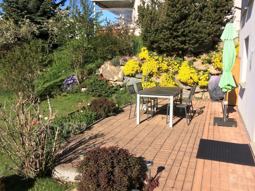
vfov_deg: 48.2
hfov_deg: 61.7
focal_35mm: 29
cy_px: 96
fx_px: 214
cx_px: 128
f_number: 2.2
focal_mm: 4.15
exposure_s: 1/2160
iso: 32
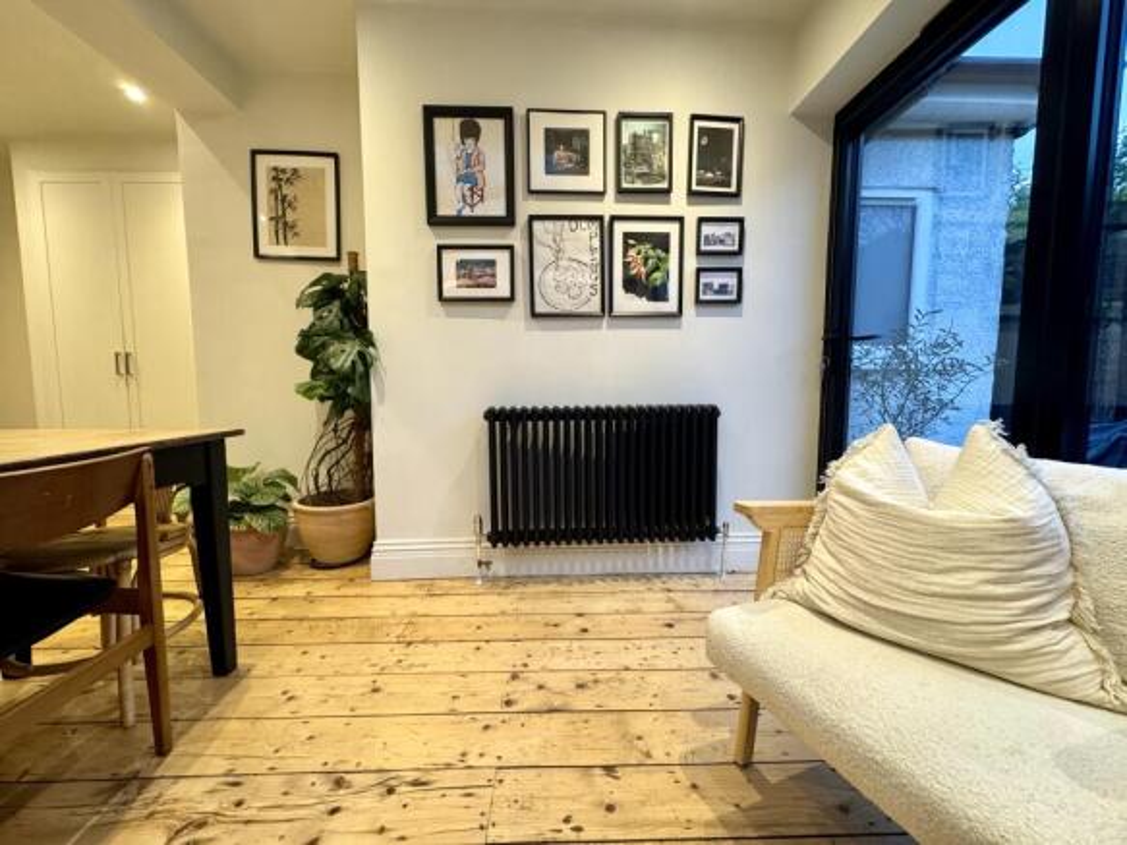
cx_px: 564
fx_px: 456
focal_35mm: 14
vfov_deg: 85.7
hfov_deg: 102.1
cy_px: 422
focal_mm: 2.22
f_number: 2.2
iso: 250
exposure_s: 1/99
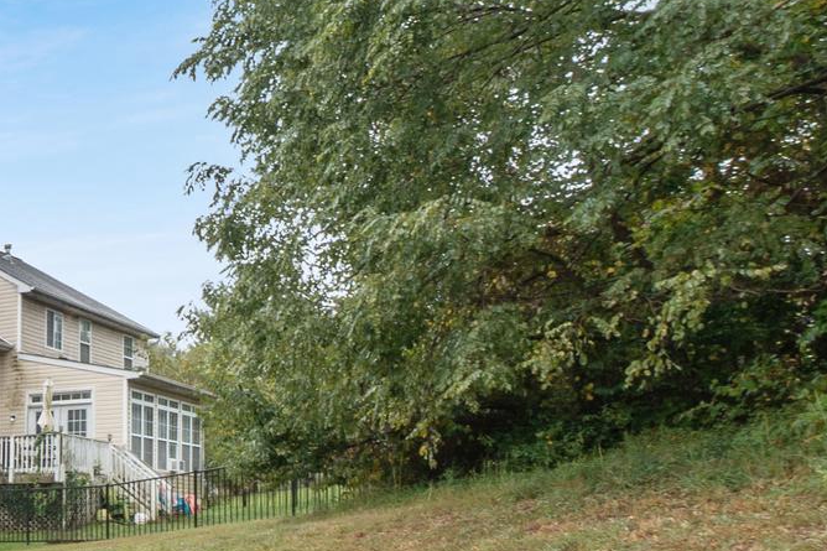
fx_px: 1056
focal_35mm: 46
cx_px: -319
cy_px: 532
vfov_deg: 27.8
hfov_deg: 30.5
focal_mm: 10
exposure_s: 1/15
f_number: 11
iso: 100
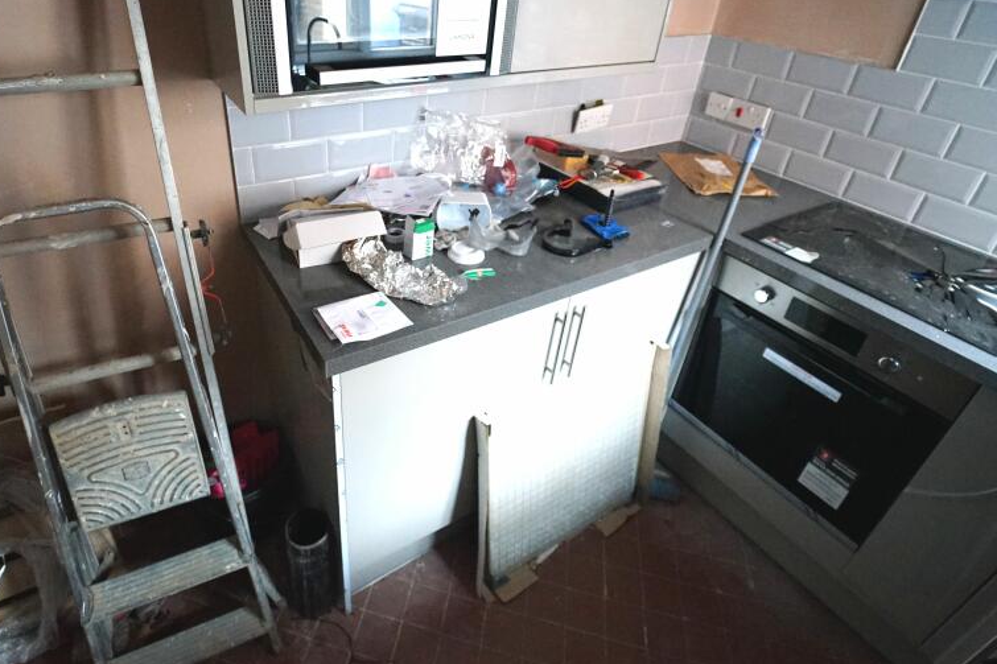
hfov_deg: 86.4
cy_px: 254
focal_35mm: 19
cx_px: 427
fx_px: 526
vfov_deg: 63.7
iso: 6400
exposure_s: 1/15
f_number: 2.8
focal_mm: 14
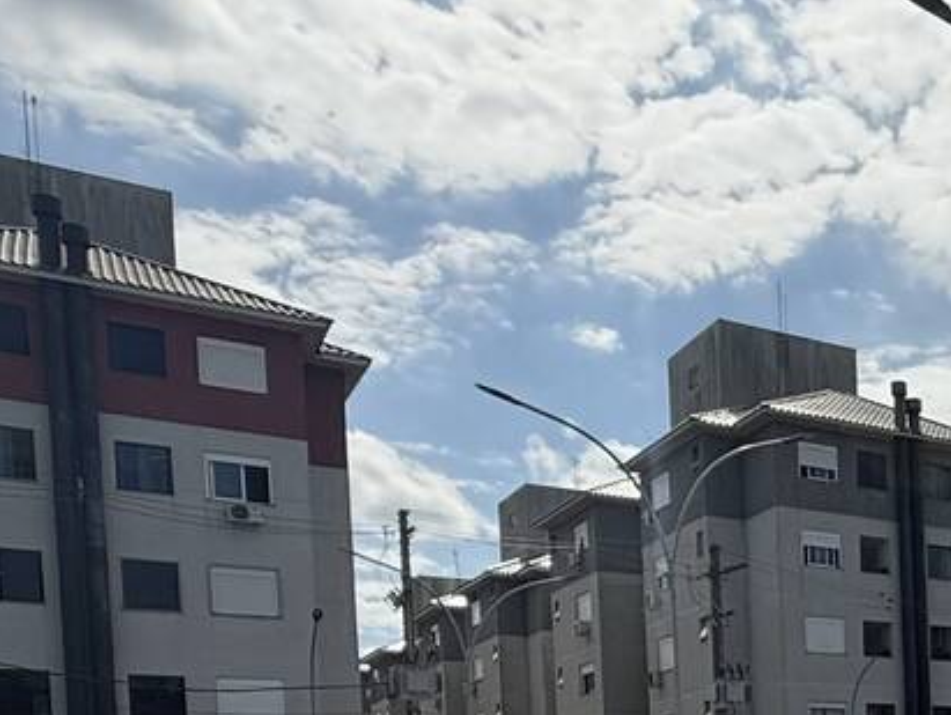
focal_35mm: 49
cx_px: 1141
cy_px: 877
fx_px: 1347
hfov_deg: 32.2
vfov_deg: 26.2
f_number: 2.2
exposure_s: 1/4425
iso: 64
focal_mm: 2.22
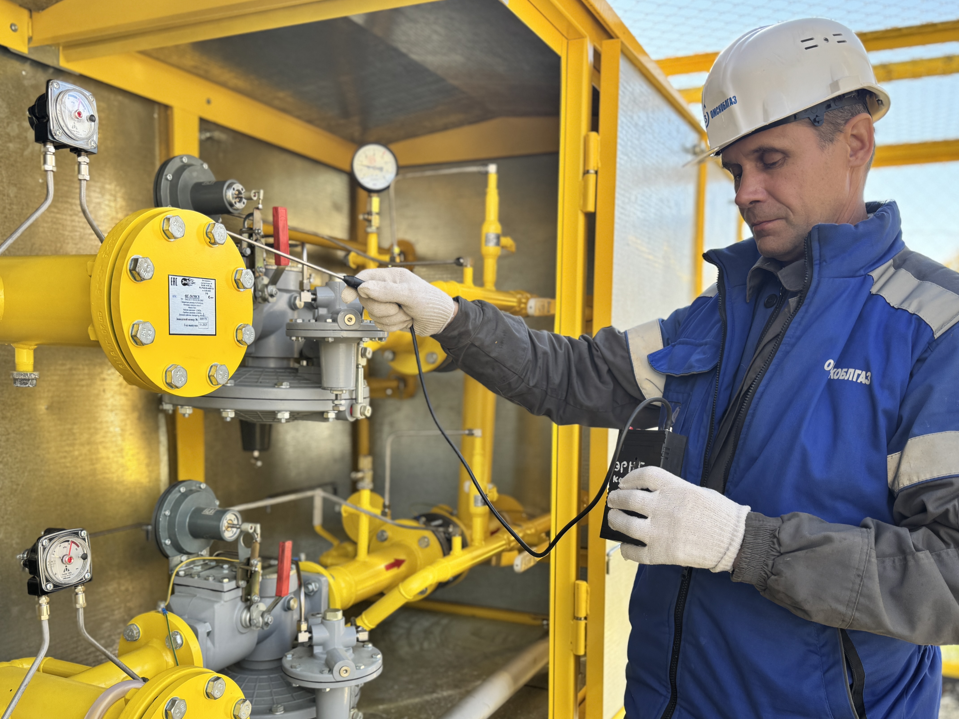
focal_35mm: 32
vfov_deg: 43.9
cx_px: 467
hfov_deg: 56.8
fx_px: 887
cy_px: 431
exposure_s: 1/495
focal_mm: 6.76
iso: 80
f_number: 1.78
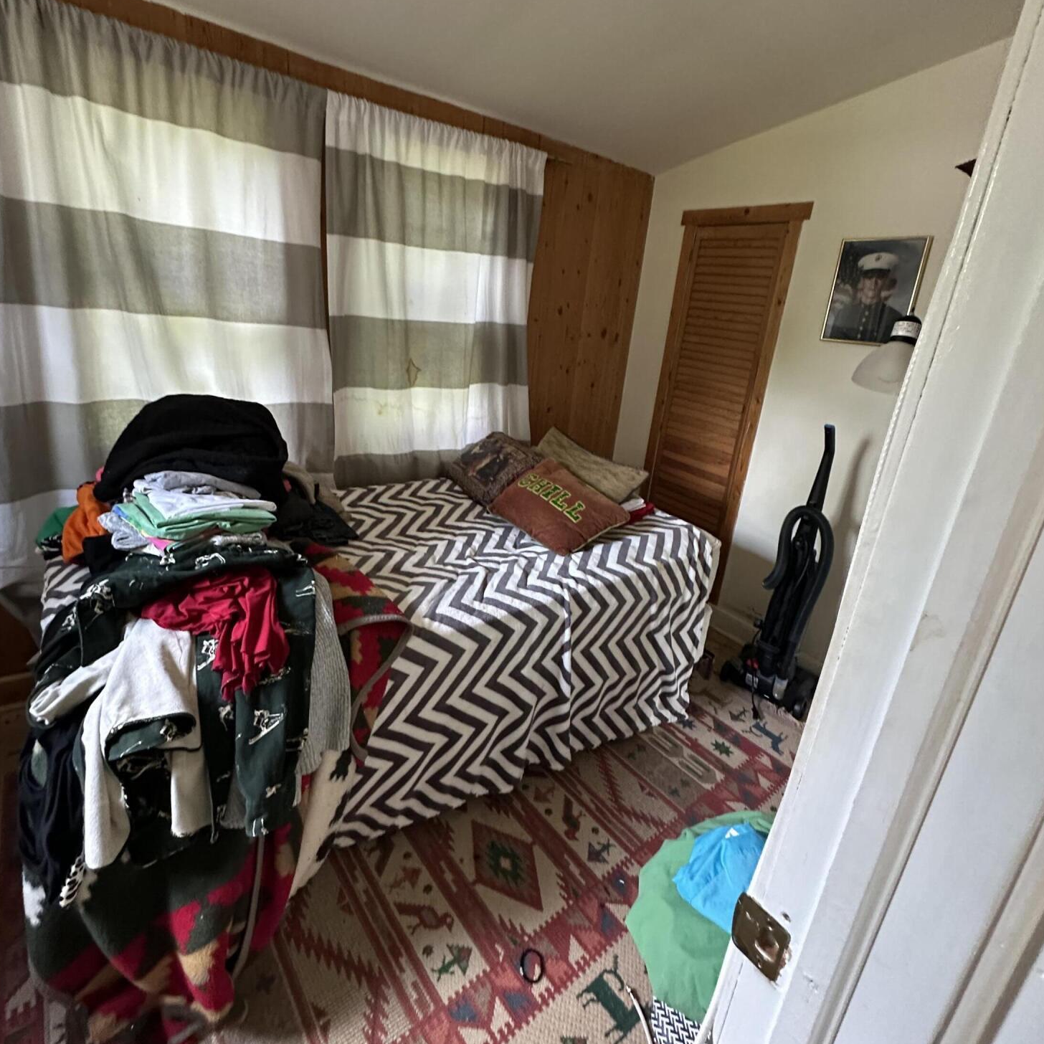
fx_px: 580
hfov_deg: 84.0
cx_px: 530
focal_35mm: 17
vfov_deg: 83.8
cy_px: 479
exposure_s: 1/60
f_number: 2.2
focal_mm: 2.22
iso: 500
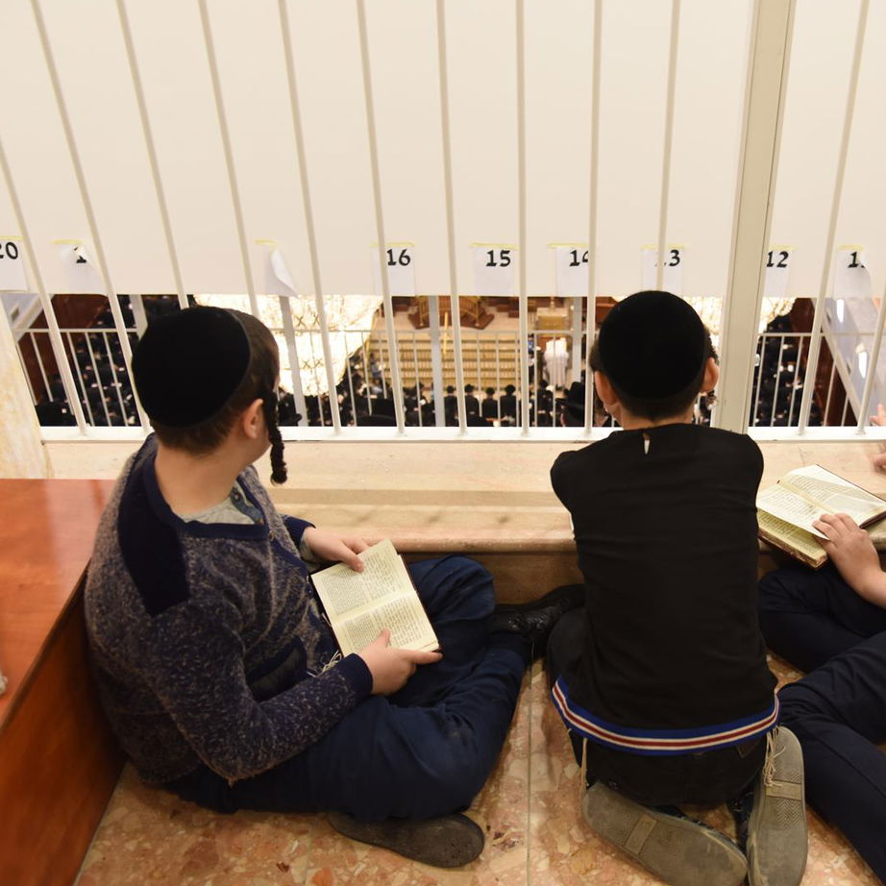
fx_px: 1158
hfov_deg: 41.3
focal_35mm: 40
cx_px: 588
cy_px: 440
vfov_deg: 41.9
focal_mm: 31
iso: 1000
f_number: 4
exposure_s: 1/100
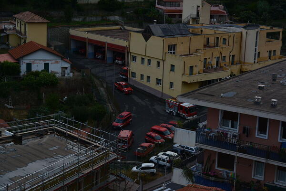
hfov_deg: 27.0
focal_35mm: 75
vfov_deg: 18.2
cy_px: 96
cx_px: 143
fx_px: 596
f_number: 7.1
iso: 160
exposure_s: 1/200
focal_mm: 50
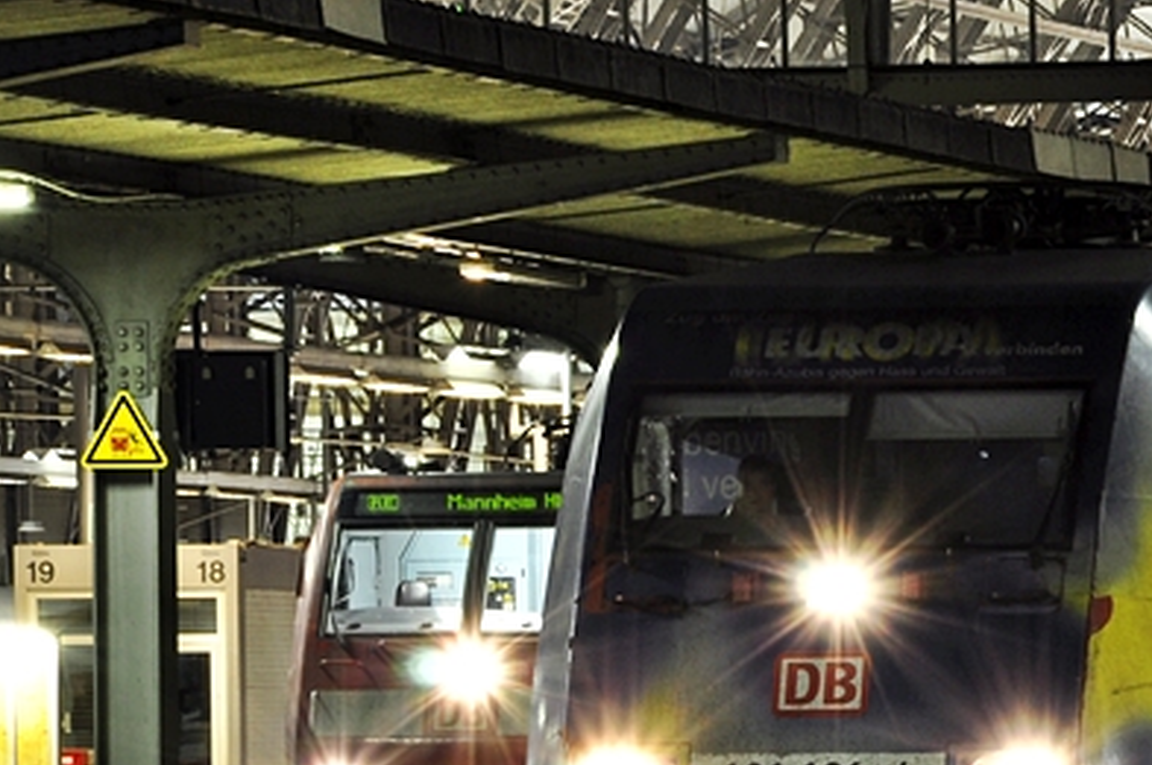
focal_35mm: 430
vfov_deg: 3.2
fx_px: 13743
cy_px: 794
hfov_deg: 4.8
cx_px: 1360
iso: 200
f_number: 18
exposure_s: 13
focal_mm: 110
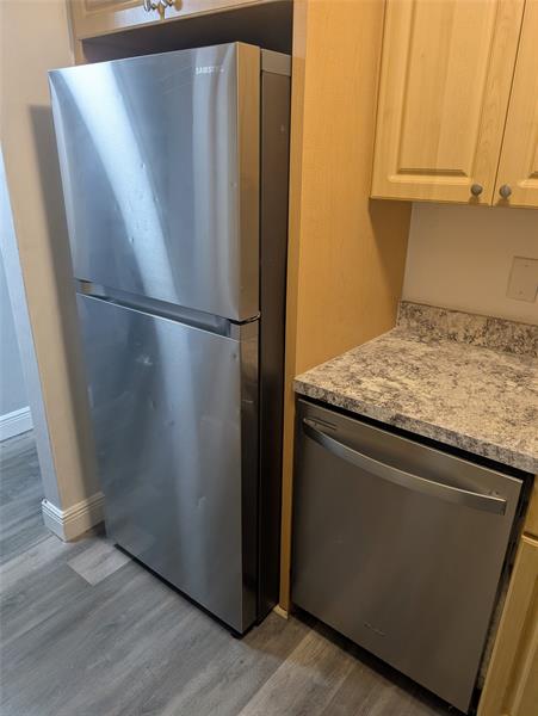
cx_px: 269
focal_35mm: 24
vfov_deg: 71.6
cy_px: 358
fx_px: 497
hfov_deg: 56.9
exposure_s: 1/120
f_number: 1.68
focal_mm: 6.9
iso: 367
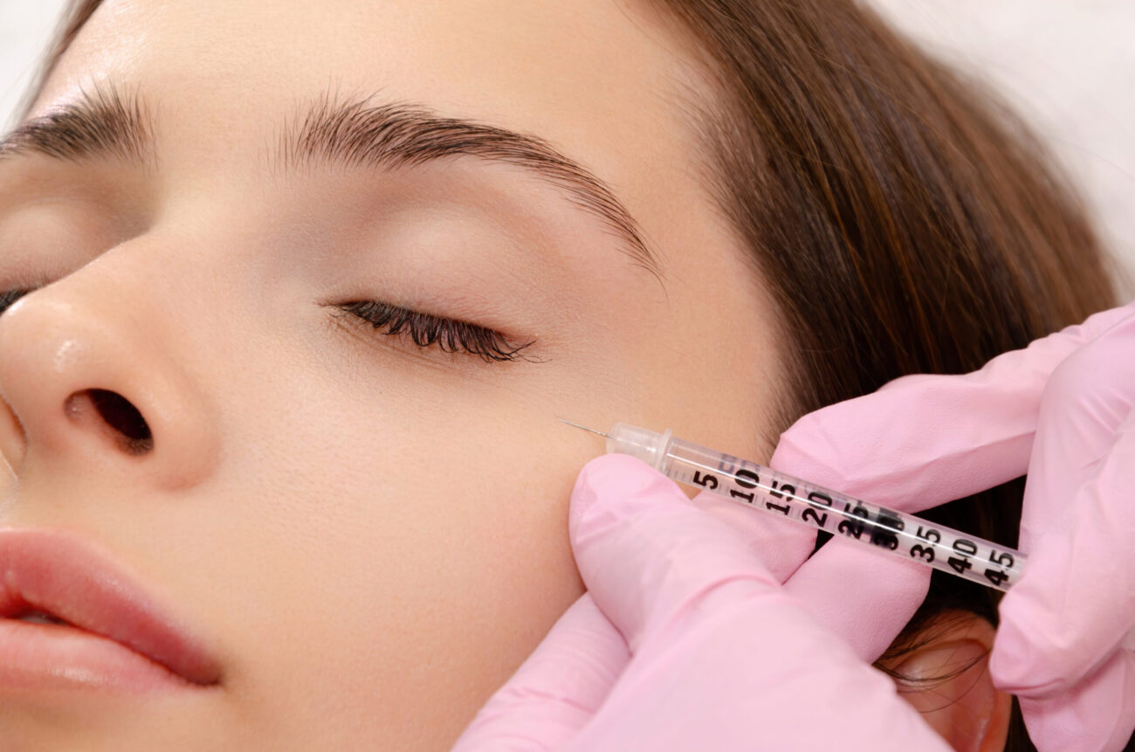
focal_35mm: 158
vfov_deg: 8.7
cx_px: 568
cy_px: 376
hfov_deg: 13.1
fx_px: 4955
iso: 320
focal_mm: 105
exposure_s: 1/125
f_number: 10
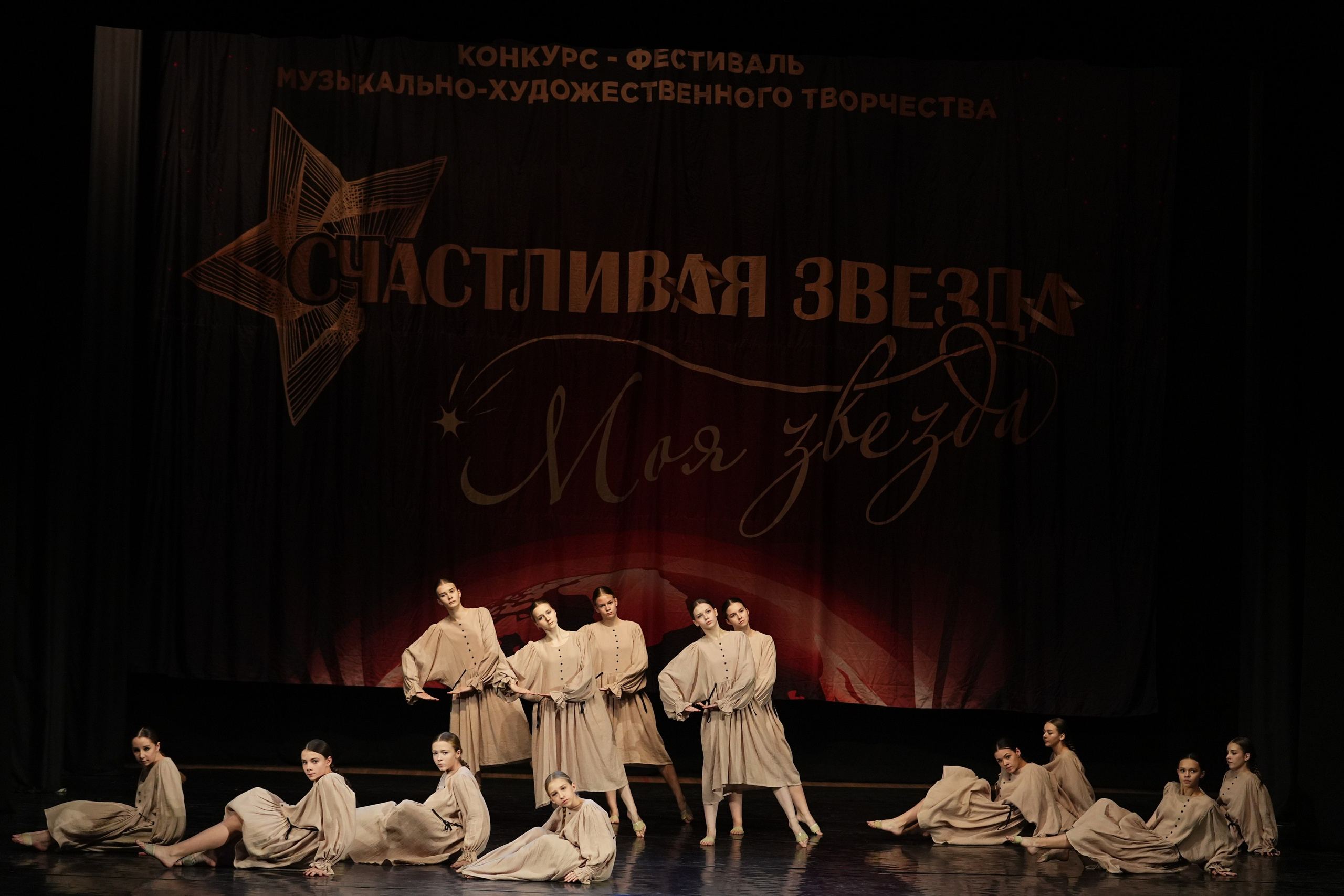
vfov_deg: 15.2
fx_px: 3360
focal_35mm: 90
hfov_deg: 22.6
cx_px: 672
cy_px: 448
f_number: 2.8
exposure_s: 1/400
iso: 2500
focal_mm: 90
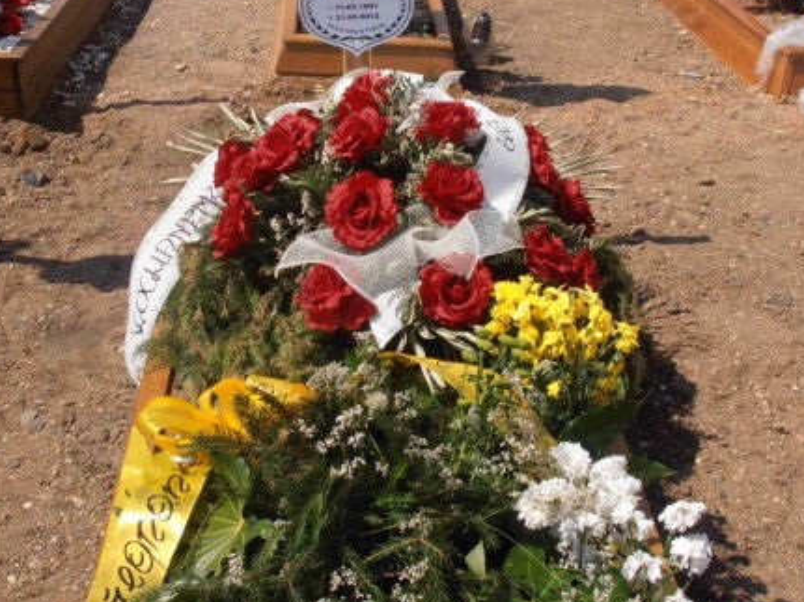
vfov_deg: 26.4
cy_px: 211
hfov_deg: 34.9
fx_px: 1277
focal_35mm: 55
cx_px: 423
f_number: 3.9
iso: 80
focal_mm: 6.61
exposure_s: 1/1250
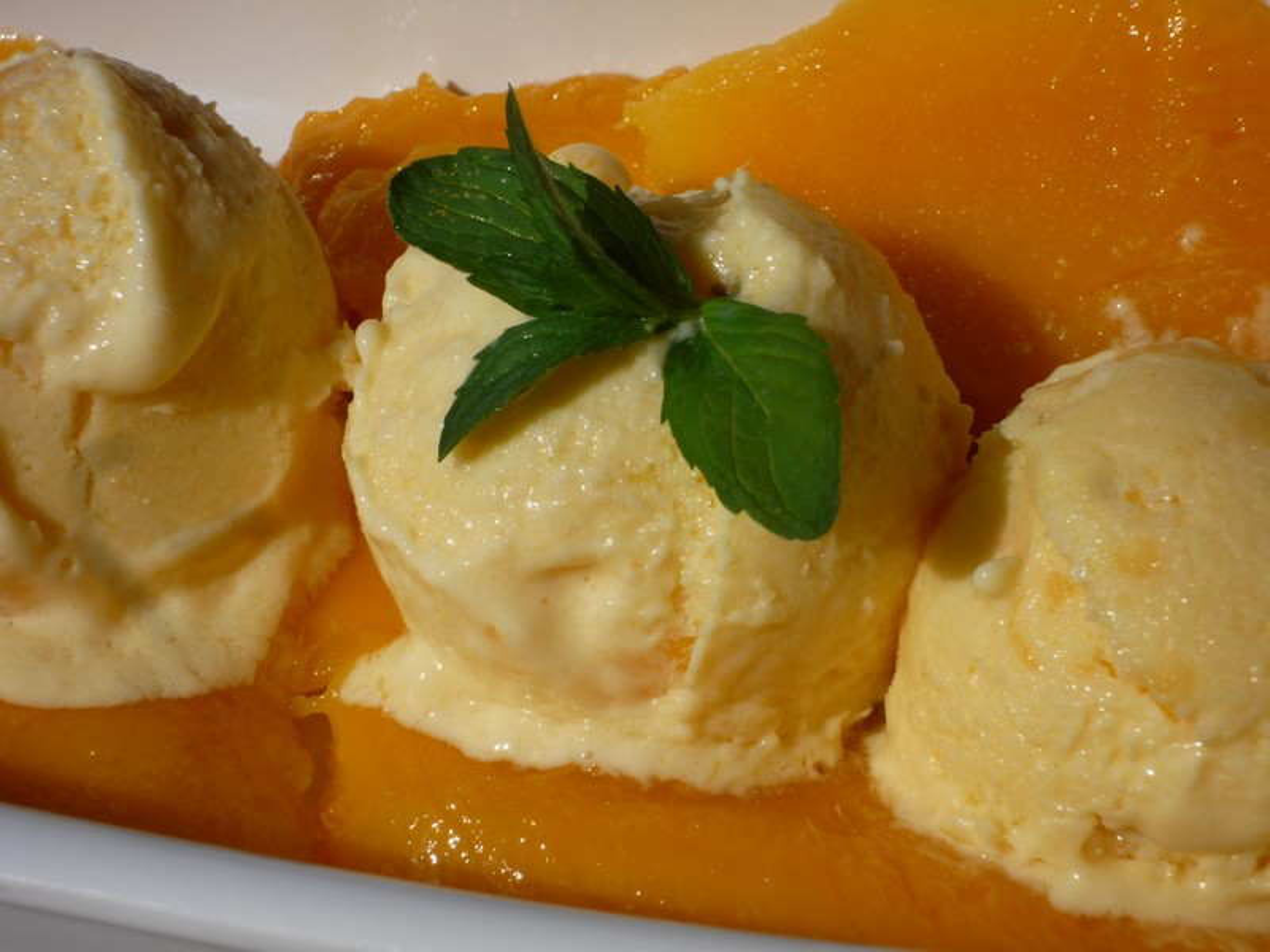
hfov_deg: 16.4
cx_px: 635
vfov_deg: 12.3
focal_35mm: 120
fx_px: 4403
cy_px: 476
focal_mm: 20.8
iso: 100
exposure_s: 1/800
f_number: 8
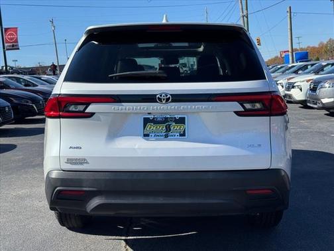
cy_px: 126
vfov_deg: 30.3
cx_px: 167
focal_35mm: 48
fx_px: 463
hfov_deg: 39.7
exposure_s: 1/3425
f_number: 1.78
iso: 64
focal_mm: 6.76
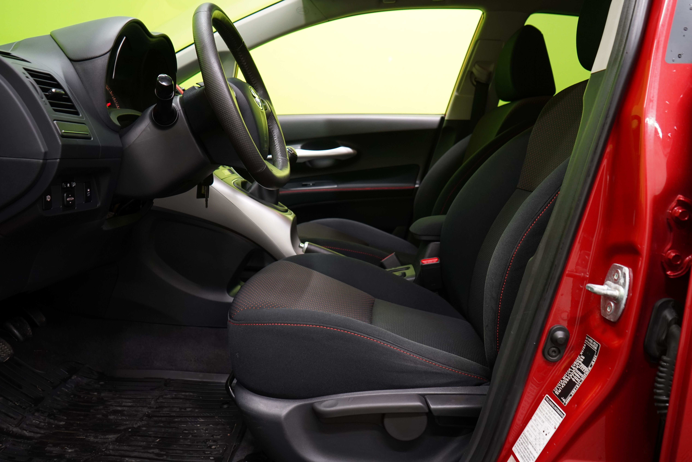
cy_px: 231
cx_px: 346
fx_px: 538
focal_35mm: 28
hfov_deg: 65.5
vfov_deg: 46.4
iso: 1250
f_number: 5.6
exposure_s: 1/20
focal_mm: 28
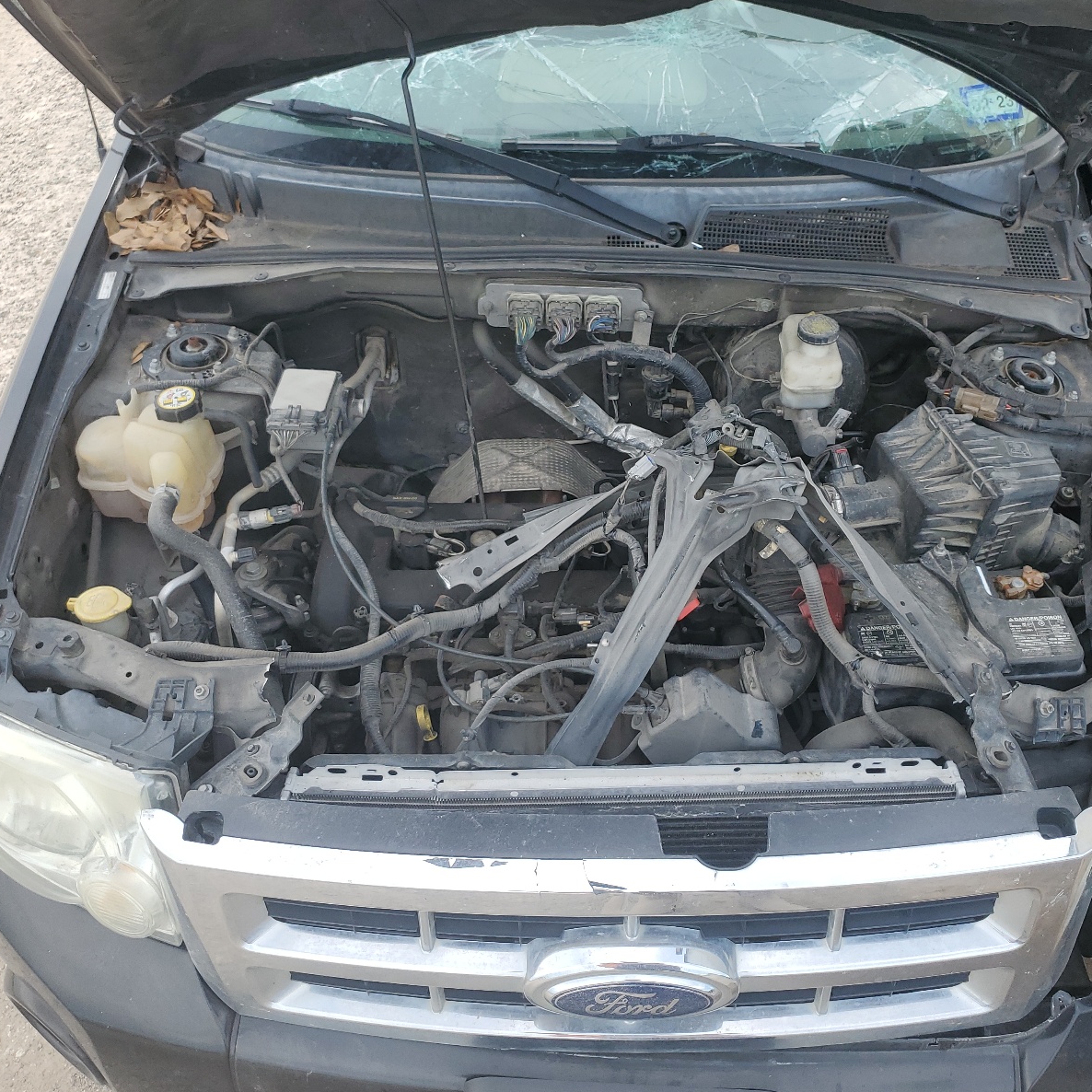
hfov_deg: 52.3
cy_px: 547
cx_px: 635
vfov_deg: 52.5
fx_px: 1106
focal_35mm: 31
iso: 50
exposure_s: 1/714
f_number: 1.5
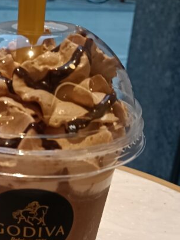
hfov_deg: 20.1
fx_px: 471
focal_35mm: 68
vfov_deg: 27.9
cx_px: -45
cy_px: 193
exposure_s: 1/33.3
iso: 250
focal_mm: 3.98
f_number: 1.8
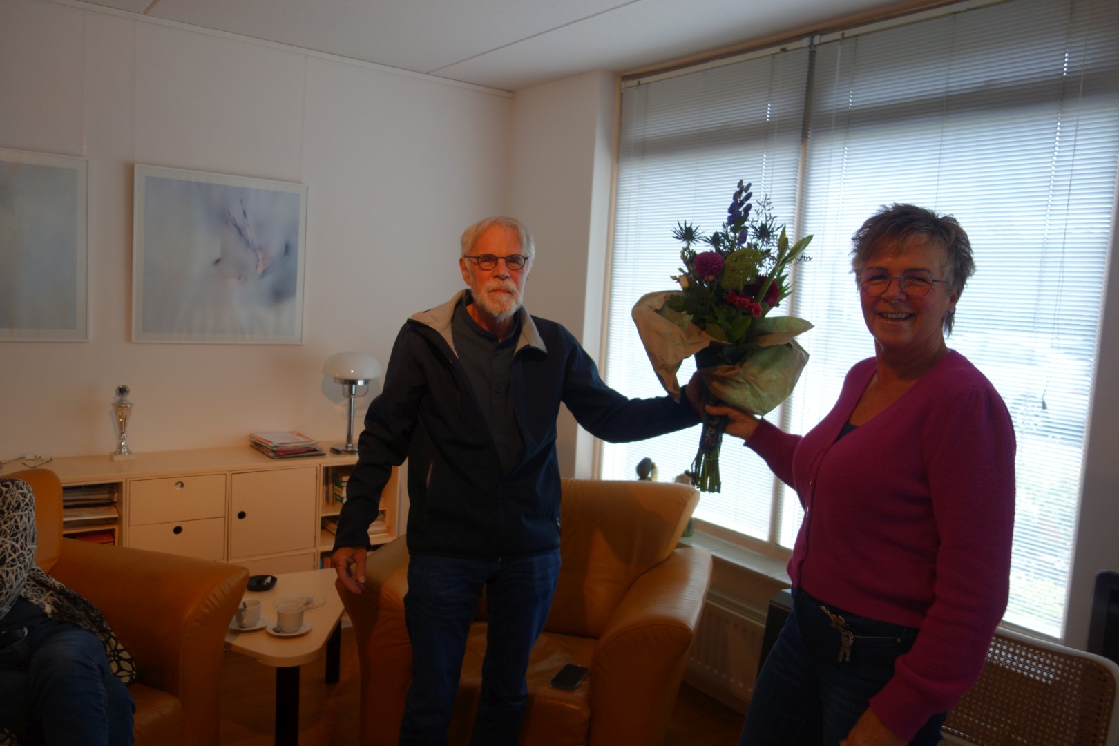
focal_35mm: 28
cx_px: 560
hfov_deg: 65.5
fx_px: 870
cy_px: 373
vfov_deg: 46.4
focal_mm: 10.4
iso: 125
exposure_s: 1/60
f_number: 1.8
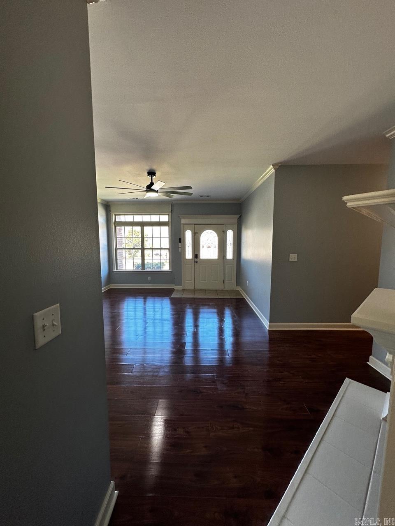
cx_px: 198
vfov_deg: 102.1
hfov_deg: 85.7
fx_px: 213
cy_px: 263
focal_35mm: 14
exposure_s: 1/120
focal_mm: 2.22
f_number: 2.2
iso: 125
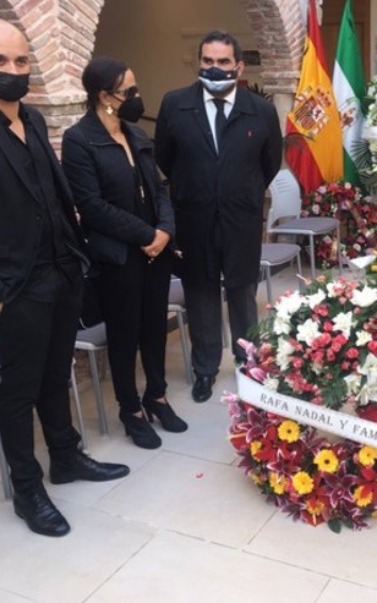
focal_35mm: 43
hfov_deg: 28.5
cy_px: 297
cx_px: 349
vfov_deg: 46.2
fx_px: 707
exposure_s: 1/50
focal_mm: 4.15
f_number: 2.2
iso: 32
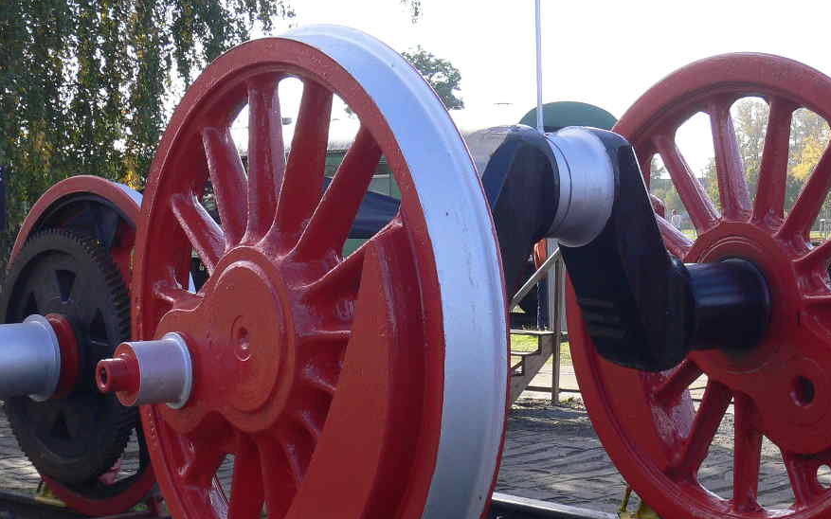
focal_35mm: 74
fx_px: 1676
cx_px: 446
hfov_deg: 27.8
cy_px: 249
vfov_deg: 17.6
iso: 100
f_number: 6.9
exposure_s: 1/100
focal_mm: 8.5
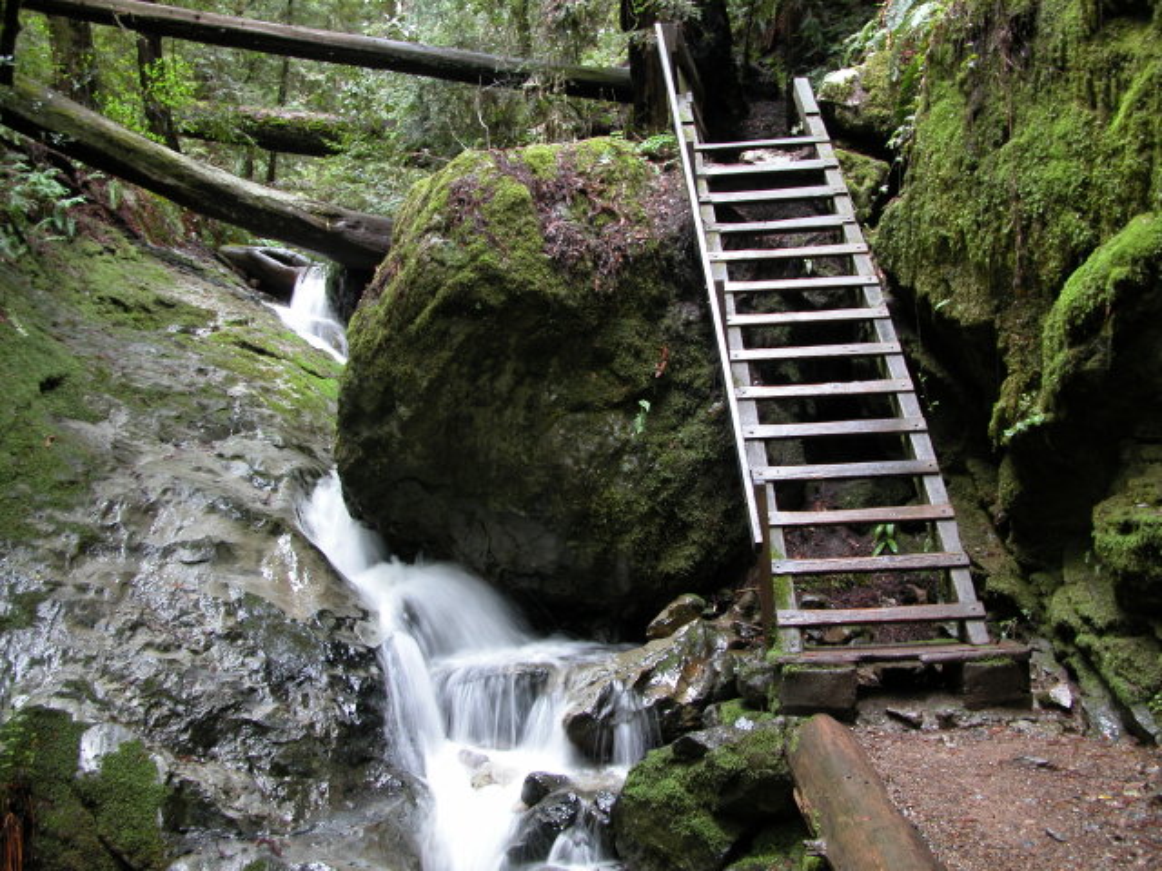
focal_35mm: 34
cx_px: 581
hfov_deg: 54.0
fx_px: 1141
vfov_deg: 41.8
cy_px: 436
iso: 100
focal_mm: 8.9
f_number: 2.8
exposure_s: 1/5.3
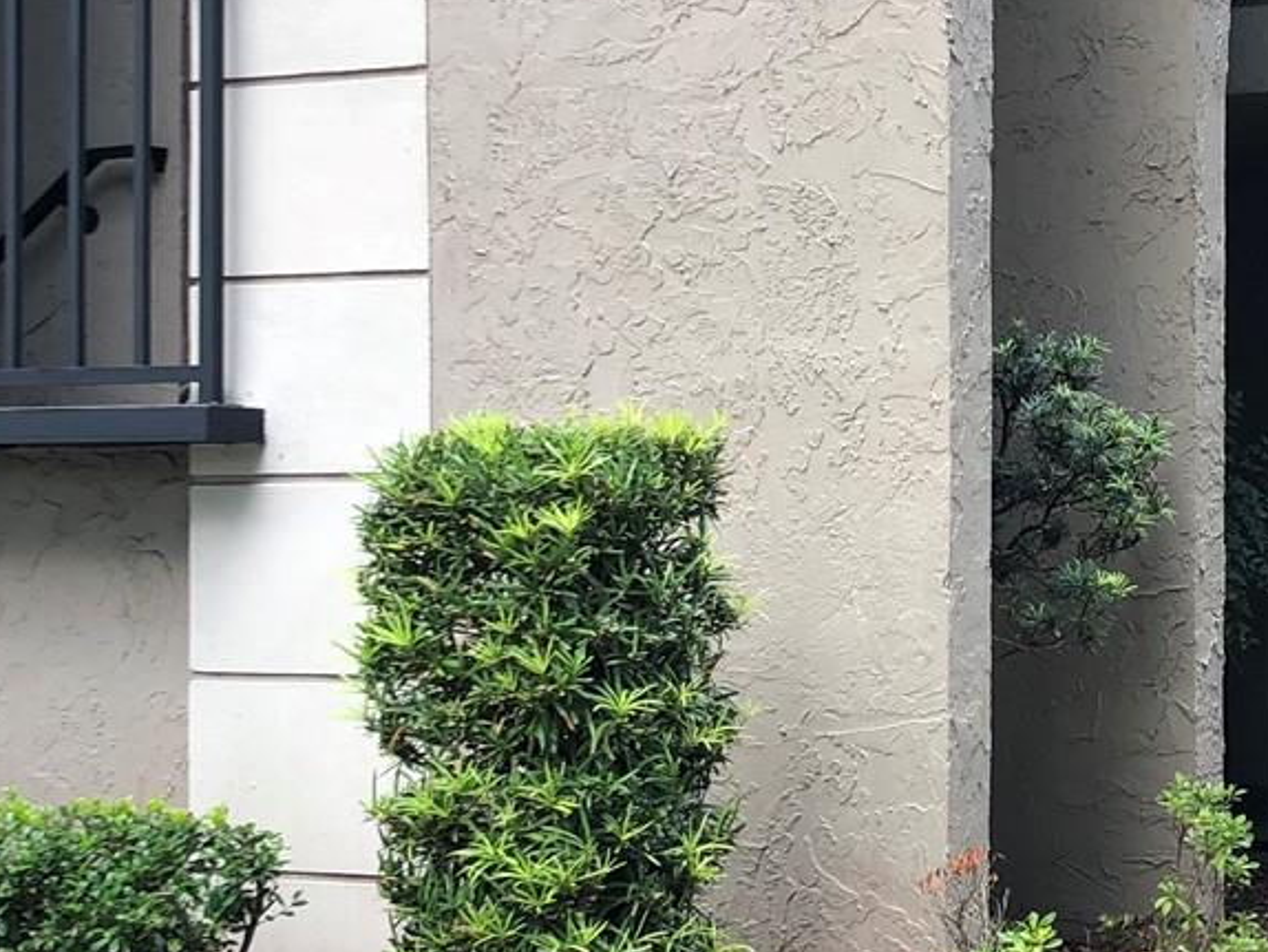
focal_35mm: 78
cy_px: 497
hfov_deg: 24.4
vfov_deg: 18.9
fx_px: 2858
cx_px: 1105
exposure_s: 1/125
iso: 20
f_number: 1.8
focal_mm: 3.99
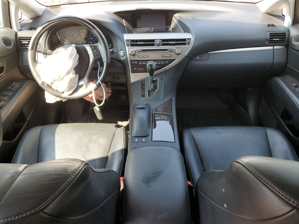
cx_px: 150
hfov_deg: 67.3
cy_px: 112
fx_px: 225
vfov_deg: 53.1
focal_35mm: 26
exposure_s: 1/179
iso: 50
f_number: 1.5
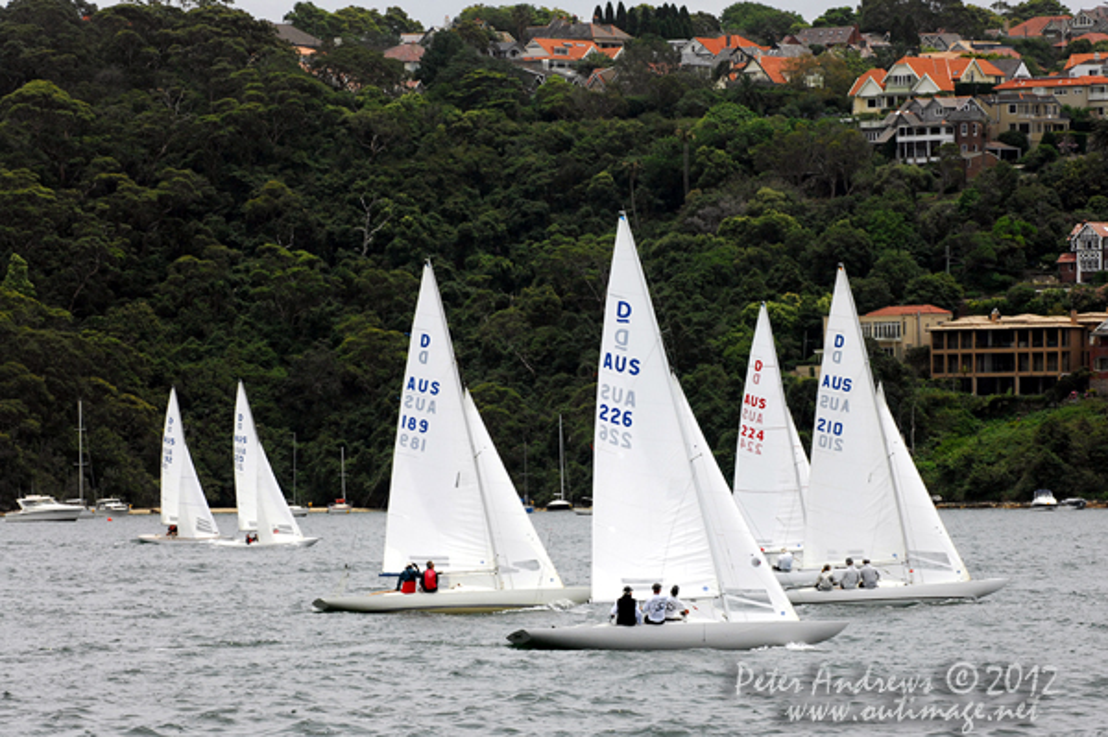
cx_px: 554
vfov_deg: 5.2
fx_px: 8072
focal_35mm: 262
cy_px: 368
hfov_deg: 7.9
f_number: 8
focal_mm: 175
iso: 400
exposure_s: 1/800
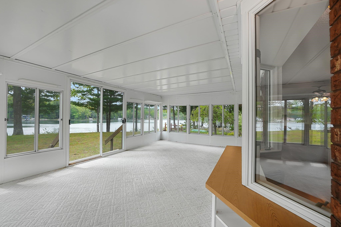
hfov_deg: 104.3
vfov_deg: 81.2
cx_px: 170
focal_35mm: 14
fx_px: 133
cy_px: 114
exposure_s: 1/125
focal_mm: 14
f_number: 4.5
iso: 500
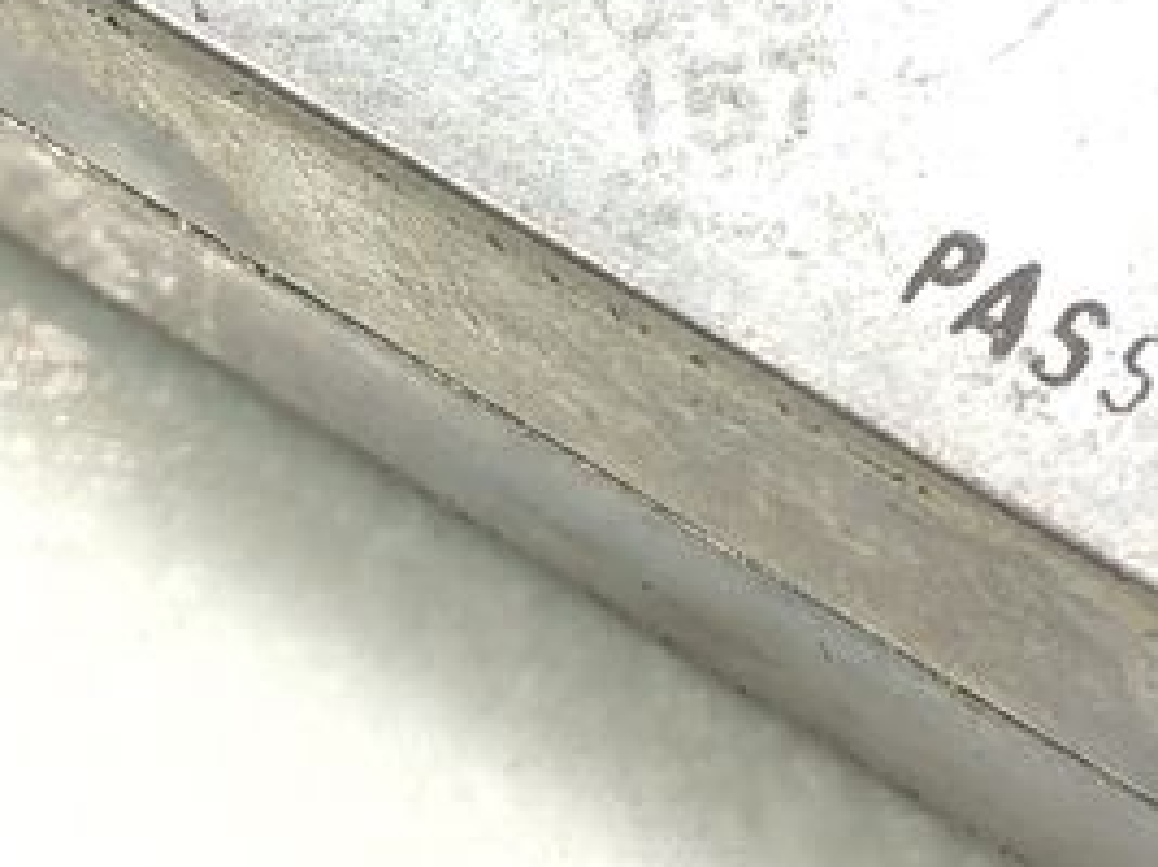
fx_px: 3845
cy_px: 4
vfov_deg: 12.7
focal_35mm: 115
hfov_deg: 17.1
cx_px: 711
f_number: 1.89
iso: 160
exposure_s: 1/100
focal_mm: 5.89
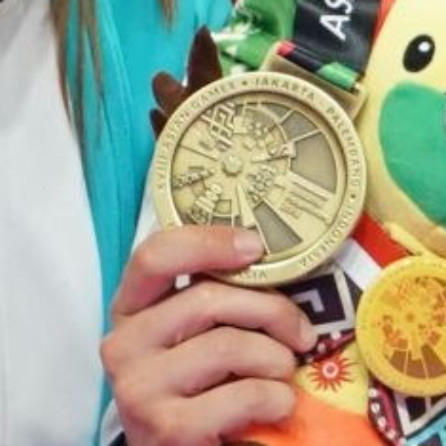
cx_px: 338
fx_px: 36296
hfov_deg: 0.7
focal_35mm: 2490
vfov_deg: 0.7
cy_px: 4
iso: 2500
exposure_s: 1/500
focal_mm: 255
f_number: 4
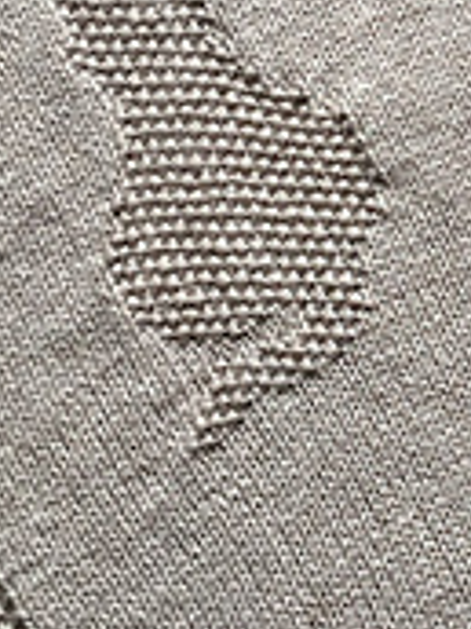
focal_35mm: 108
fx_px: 1959
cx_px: 705
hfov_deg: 13.0
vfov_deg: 18.0
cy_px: 124
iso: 80
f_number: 2.2
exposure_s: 1/33
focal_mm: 4.15
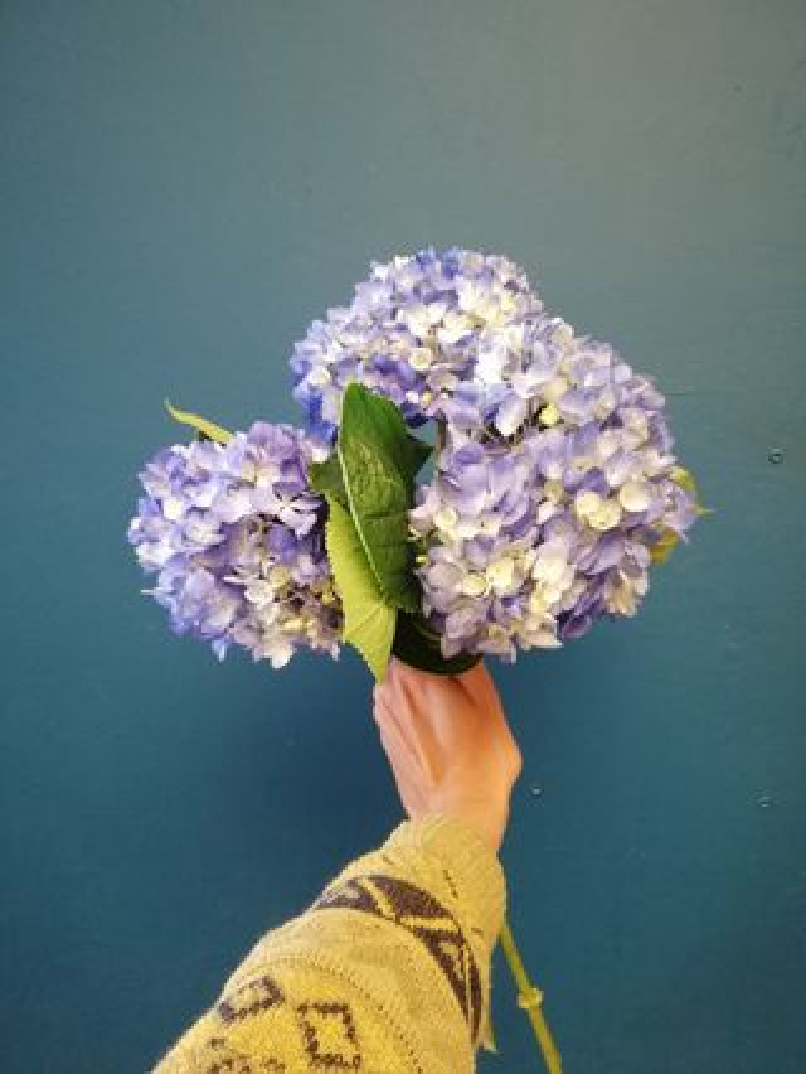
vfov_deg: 67.3
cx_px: 403
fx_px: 806
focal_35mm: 26
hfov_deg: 53.1
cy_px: 537
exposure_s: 1/20
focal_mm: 3.81
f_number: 2.2
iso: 500
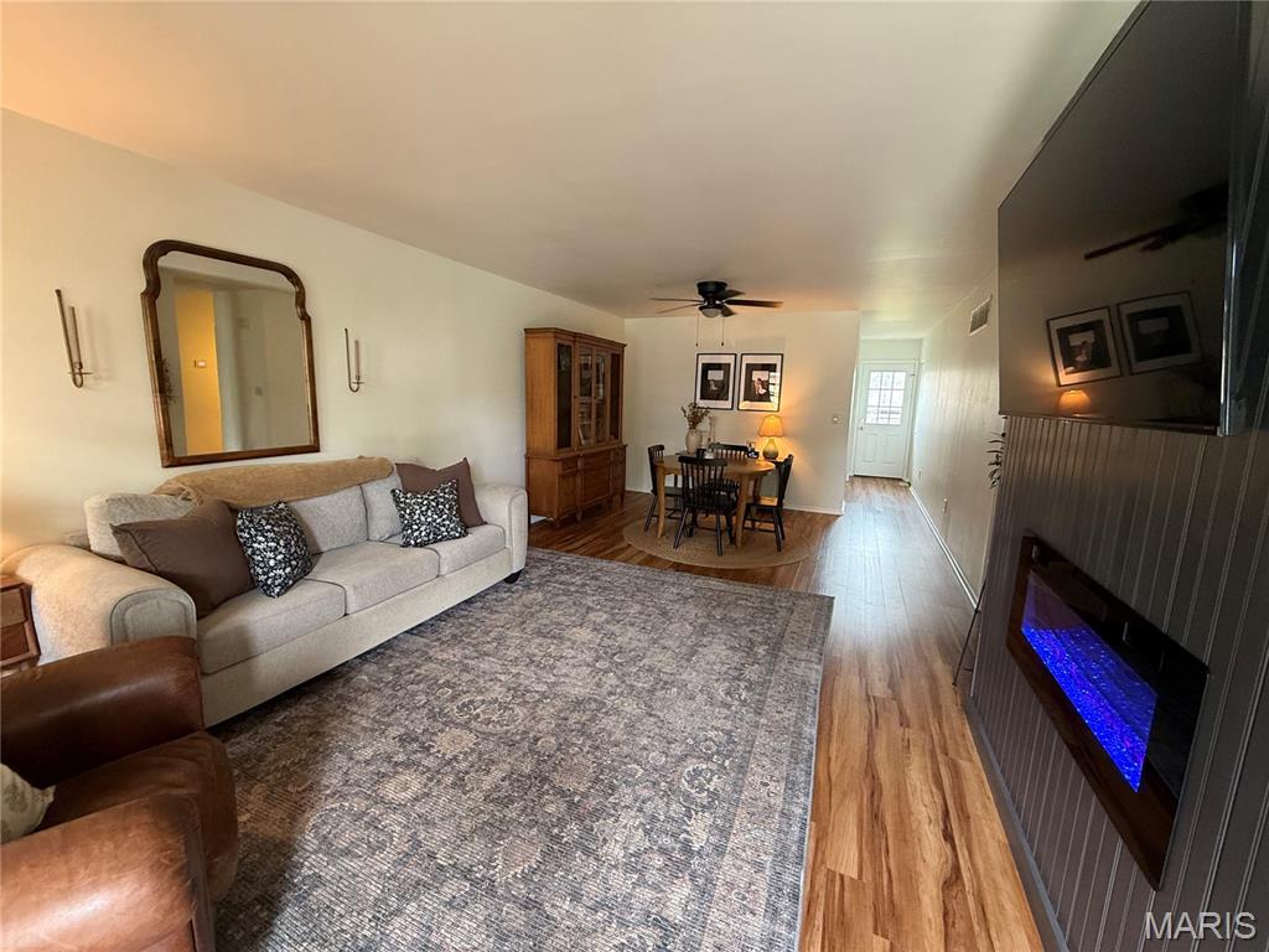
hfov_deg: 102.1
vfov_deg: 85.7
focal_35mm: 14
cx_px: 634
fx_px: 513
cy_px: 476
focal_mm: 2.22
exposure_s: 1/60
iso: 400
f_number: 2.2
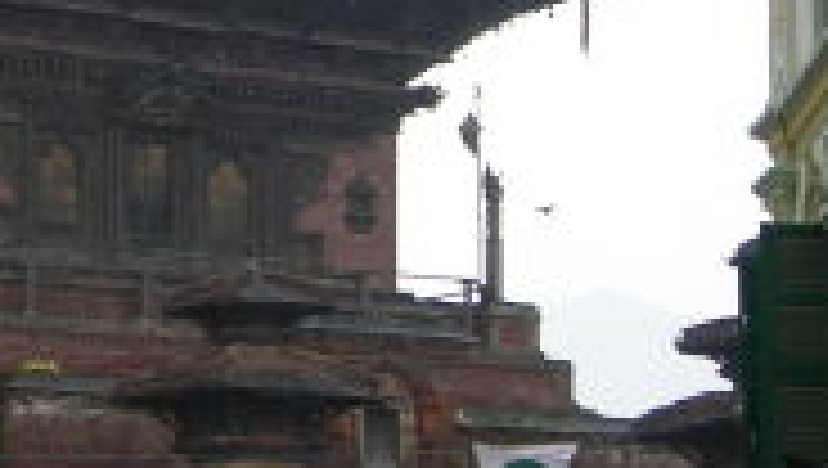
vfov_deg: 6.8
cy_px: 22
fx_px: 3913
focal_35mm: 178
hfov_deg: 11.9
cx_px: -4
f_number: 3.4
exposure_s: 1/82.7
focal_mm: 7.8
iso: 50
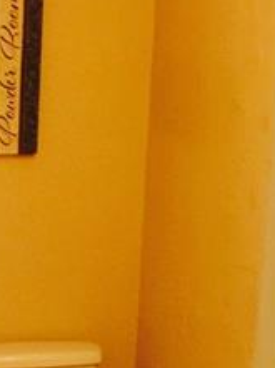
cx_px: -182
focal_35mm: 101
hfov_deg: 13.4
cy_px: 463
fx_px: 1073
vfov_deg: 18.3
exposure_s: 1/10
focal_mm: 4.15
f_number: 2.2
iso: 100
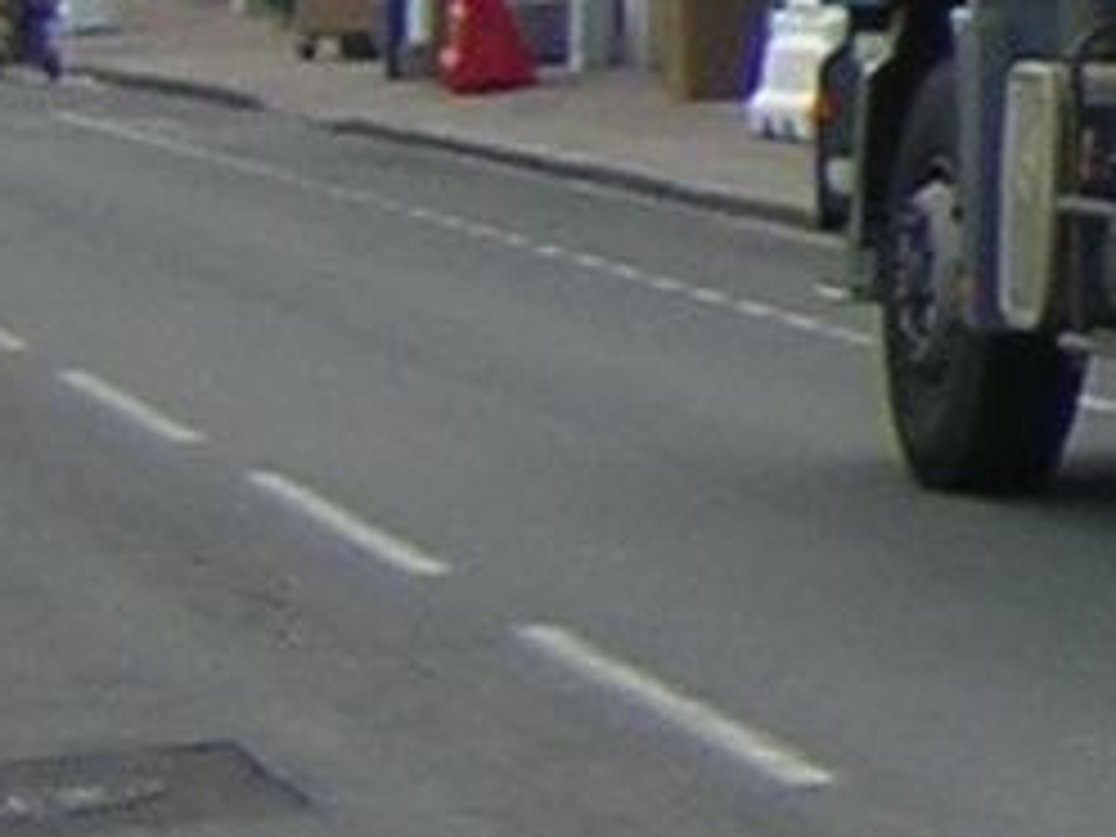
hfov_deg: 7.3
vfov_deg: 6.3
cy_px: -648
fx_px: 7480
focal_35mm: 232
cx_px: 3578
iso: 100
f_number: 2.6
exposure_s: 1/253
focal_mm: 4.7
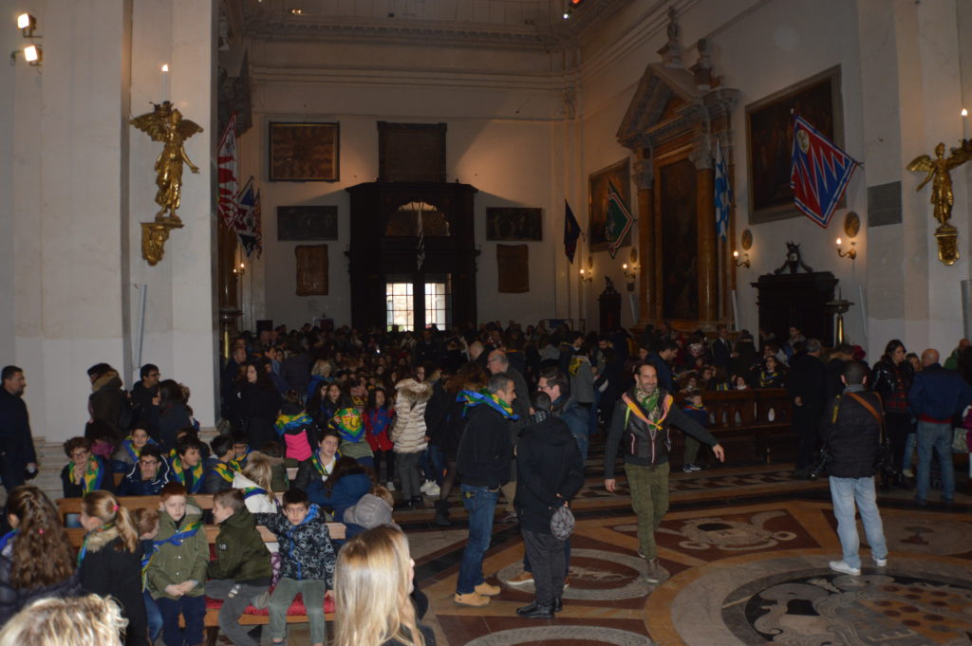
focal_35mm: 40
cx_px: 486
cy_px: 323
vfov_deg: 33.0
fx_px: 1093
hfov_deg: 48.0
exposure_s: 1/60
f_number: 4
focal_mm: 27
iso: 400
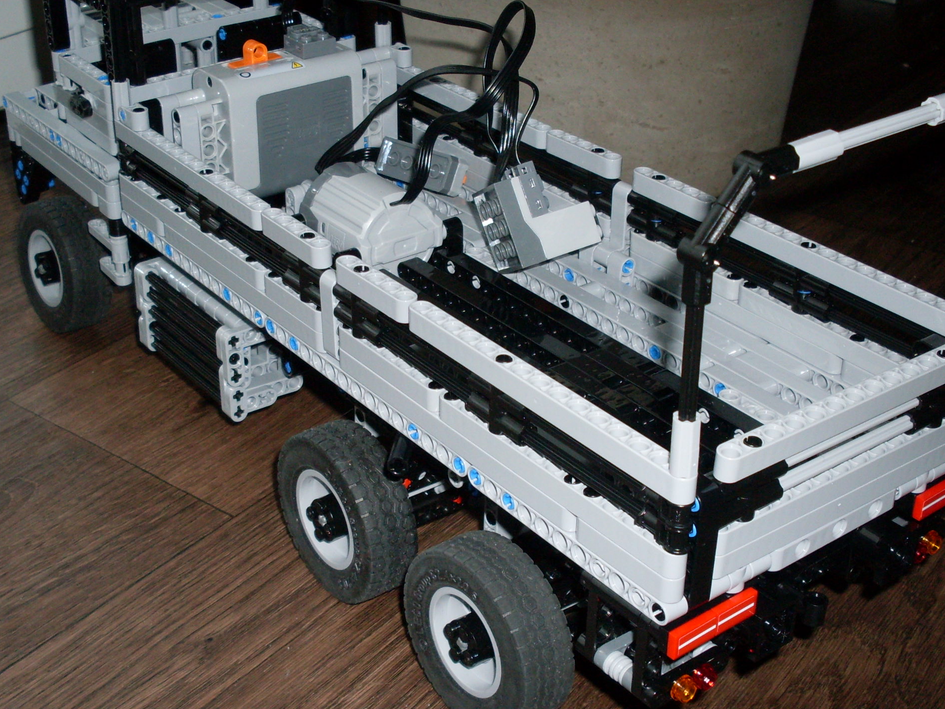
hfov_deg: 36.8
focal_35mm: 52
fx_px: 1420
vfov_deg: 28.0
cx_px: 432
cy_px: 365
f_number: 2.8
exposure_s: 1/45
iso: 100
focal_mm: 6.3
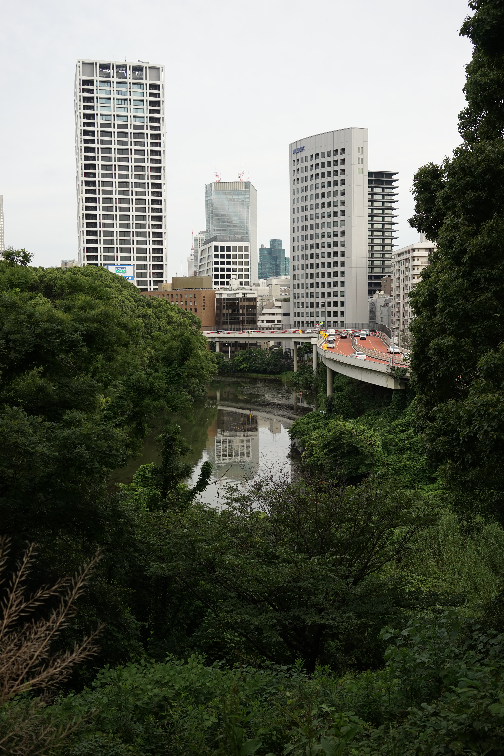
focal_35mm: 35
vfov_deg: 54.4
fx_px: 735
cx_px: 252
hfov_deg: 37.9
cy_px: 378
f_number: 5.6
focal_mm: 35
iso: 100
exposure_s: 1/100
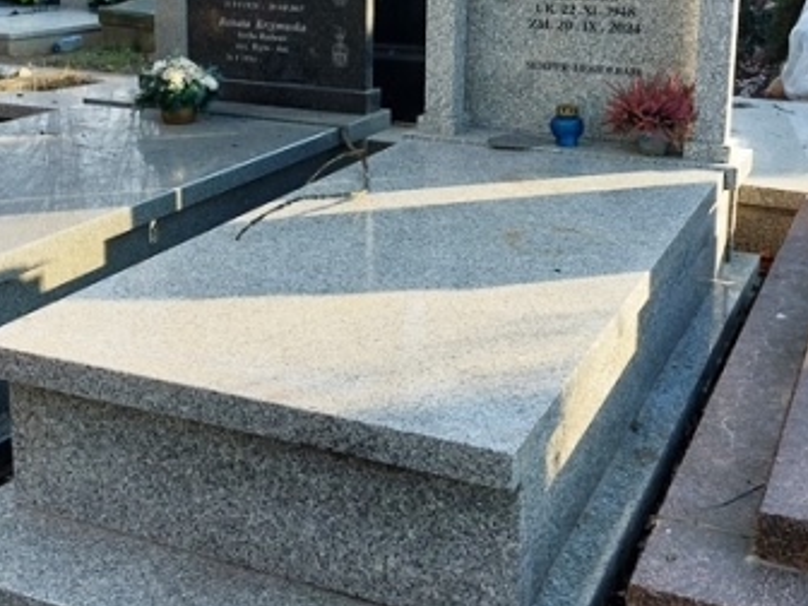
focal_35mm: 42
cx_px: 385
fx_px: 980
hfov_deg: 44.8
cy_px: 237
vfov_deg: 34.2
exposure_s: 1/134
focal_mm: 5.23
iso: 25
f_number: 1.8
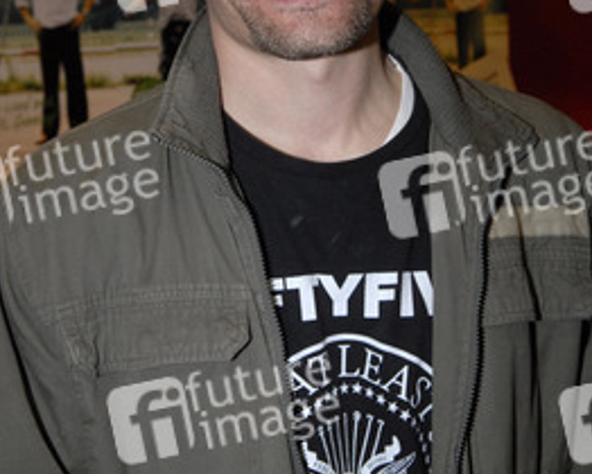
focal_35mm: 67
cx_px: 291
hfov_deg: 28.4
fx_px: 1170
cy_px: 72
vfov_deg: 22.5
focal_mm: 31
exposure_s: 1/40
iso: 800
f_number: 5.6
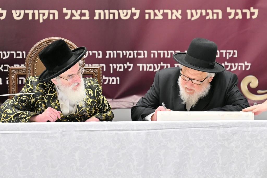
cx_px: 134
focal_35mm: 300
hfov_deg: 6.9
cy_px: 89
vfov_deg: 4.6
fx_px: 2224
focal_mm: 200
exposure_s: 1/160
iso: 160
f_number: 2.8
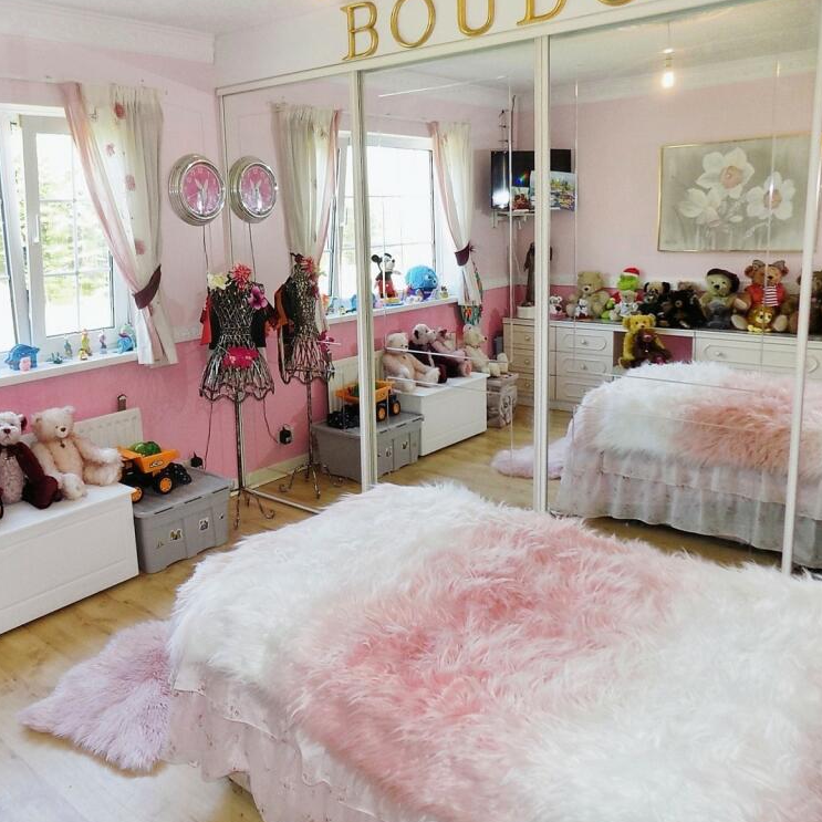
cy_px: 414
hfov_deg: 55.8
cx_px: 259
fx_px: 752
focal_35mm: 28
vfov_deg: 57.3
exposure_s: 1/30
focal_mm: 4
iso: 125
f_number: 3.1
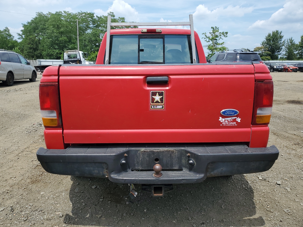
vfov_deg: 53.1
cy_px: 114
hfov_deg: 67.3
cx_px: 152
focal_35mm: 26
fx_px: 228
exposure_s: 1/3333
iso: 50
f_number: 1.5
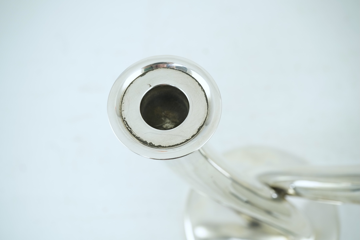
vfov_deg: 29.9
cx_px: 180
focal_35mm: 45
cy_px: 120
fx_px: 450
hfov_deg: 43.6
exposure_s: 1/40
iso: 320
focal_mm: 30
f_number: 8
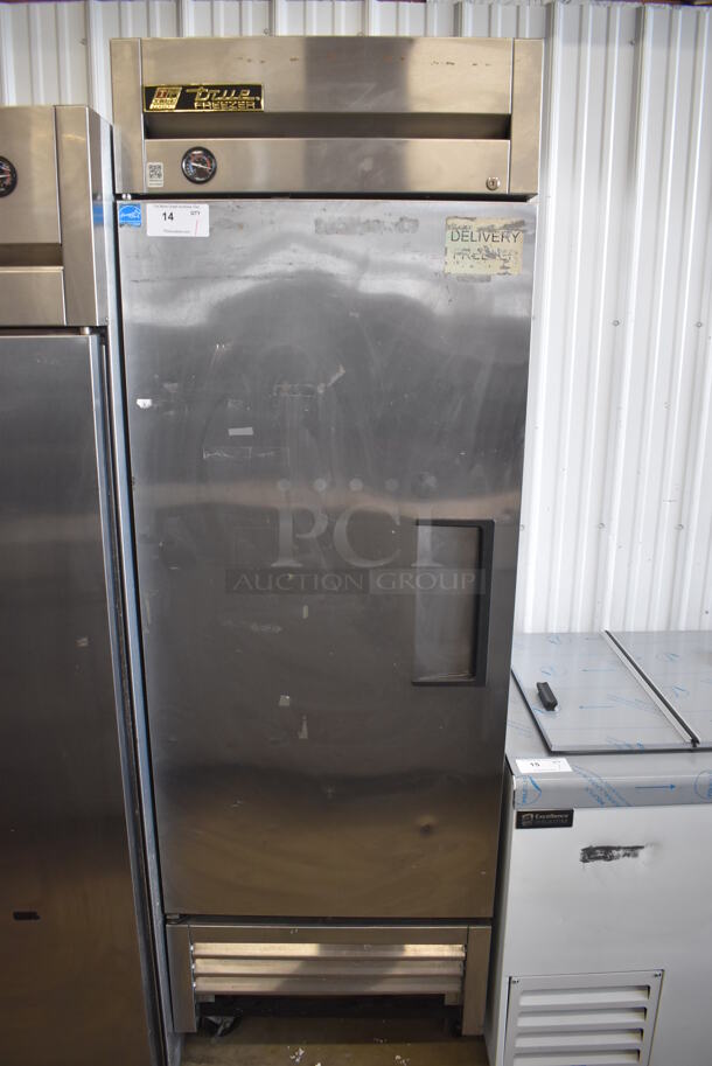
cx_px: 356
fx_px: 800
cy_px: 533
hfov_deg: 48.0
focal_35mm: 27
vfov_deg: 67.3
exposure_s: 1/125
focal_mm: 18
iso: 900
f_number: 3.5
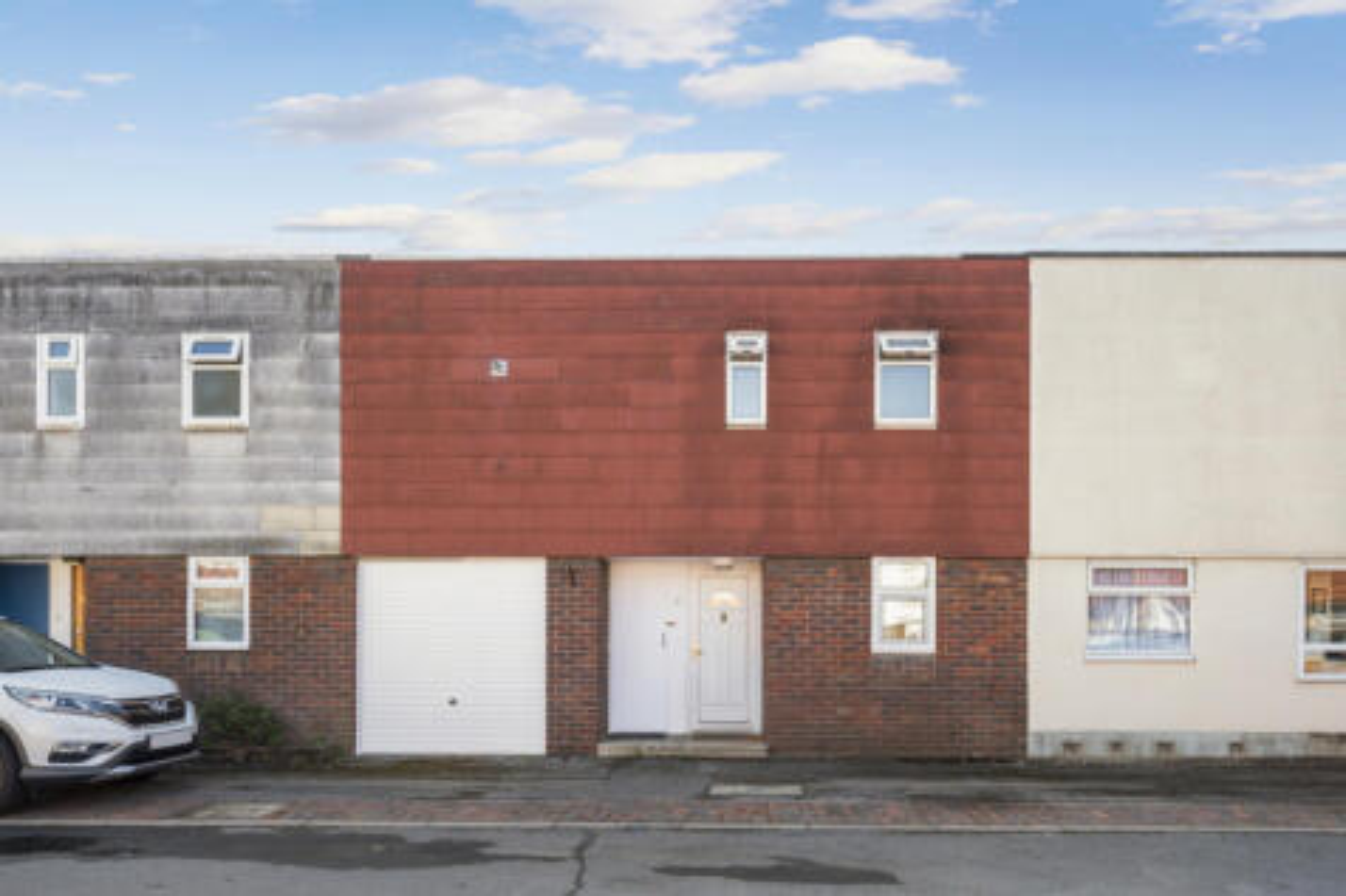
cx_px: 673
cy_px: 448
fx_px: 579
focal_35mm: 16
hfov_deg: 98.6
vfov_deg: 75.5
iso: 200
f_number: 8
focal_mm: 15.5
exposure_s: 1/80
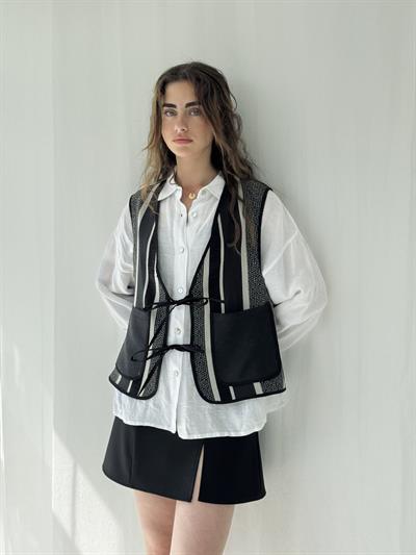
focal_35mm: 48
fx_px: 769
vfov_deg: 39.6
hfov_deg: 30.3
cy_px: 278
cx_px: 208
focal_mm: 6.76
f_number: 1.78
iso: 64
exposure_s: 1/792
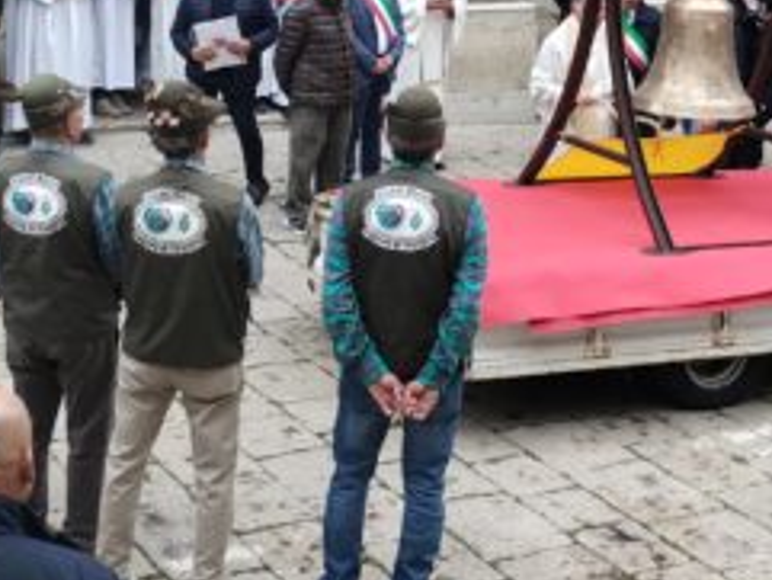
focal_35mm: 81
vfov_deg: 17.8
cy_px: -6
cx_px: 455
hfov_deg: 24.1
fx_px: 1807
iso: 115
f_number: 1.8
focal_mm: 4.27
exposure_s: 1/60
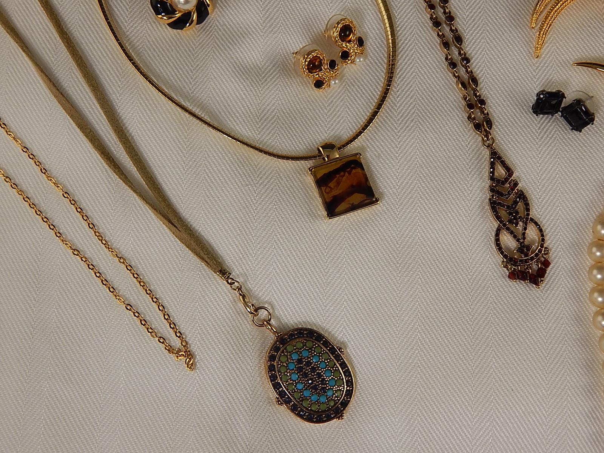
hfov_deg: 43.9
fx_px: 750
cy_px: 226
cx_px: 302
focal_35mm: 43
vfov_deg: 33.6
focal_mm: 7.7
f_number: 3.6
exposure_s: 1/160
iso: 125
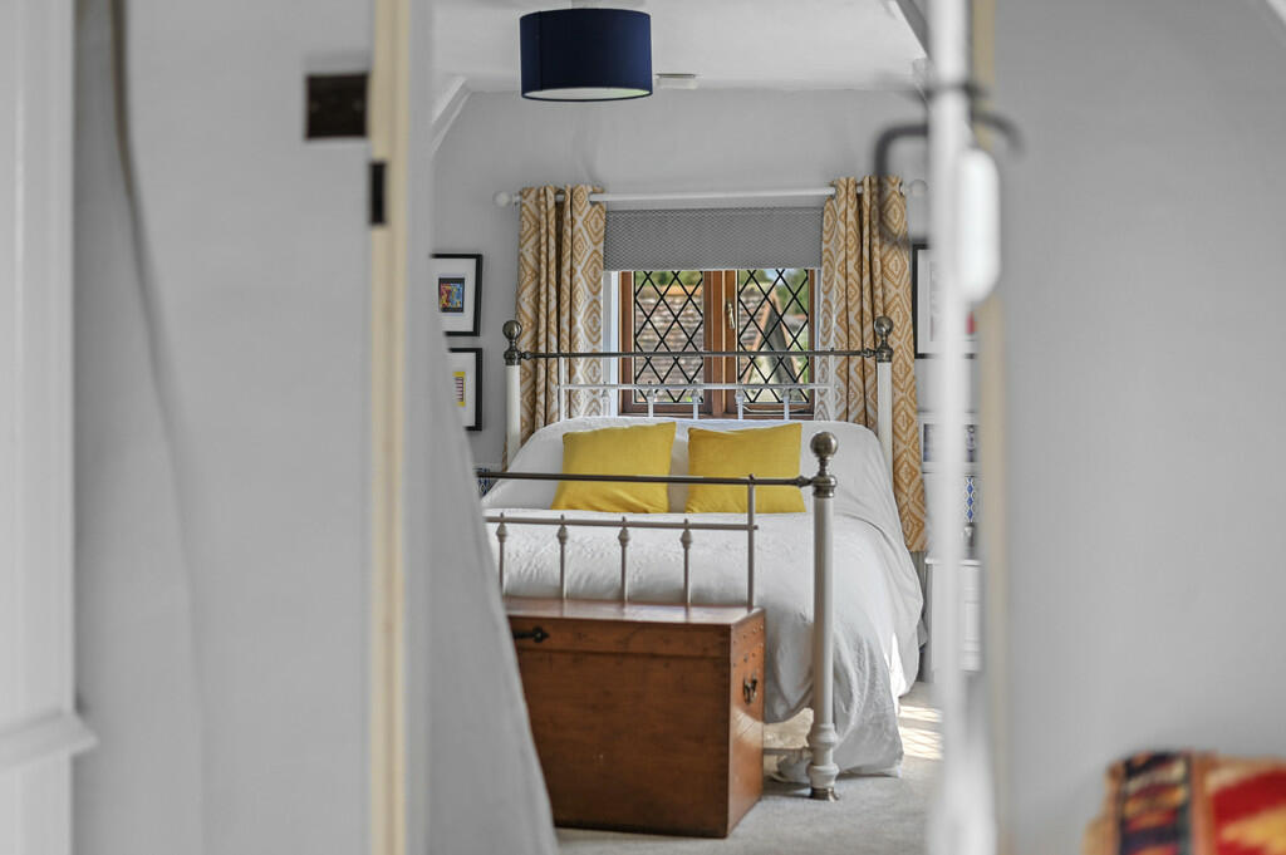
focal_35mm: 50
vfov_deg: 26.9
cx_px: 643
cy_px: 428
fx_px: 1785
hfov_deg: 39.6
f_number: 2.2
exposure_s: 1/160
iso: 400
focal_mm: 50
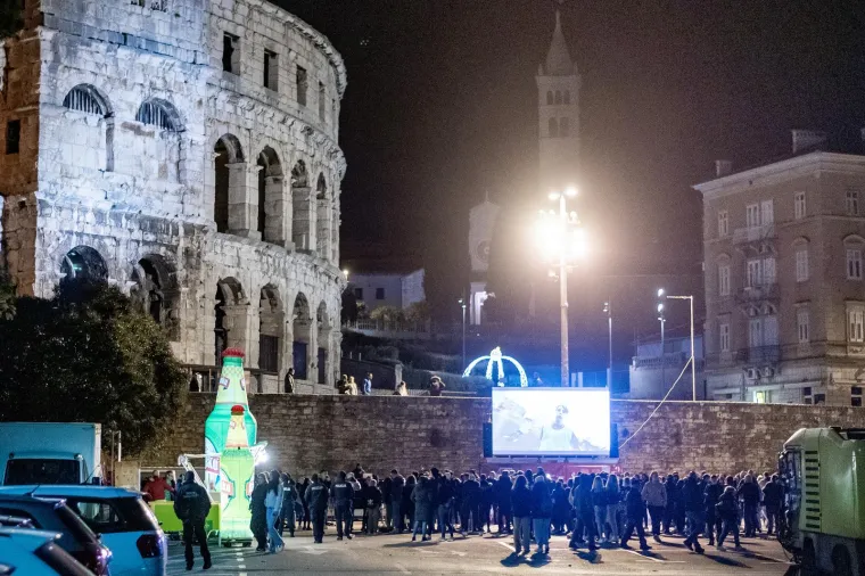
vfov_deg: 27.0
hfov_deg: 39.6
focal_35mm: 50
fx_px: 1201
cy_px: 288
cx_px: 432
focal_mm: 50
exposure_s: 1/250
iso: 4000
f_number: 1.8
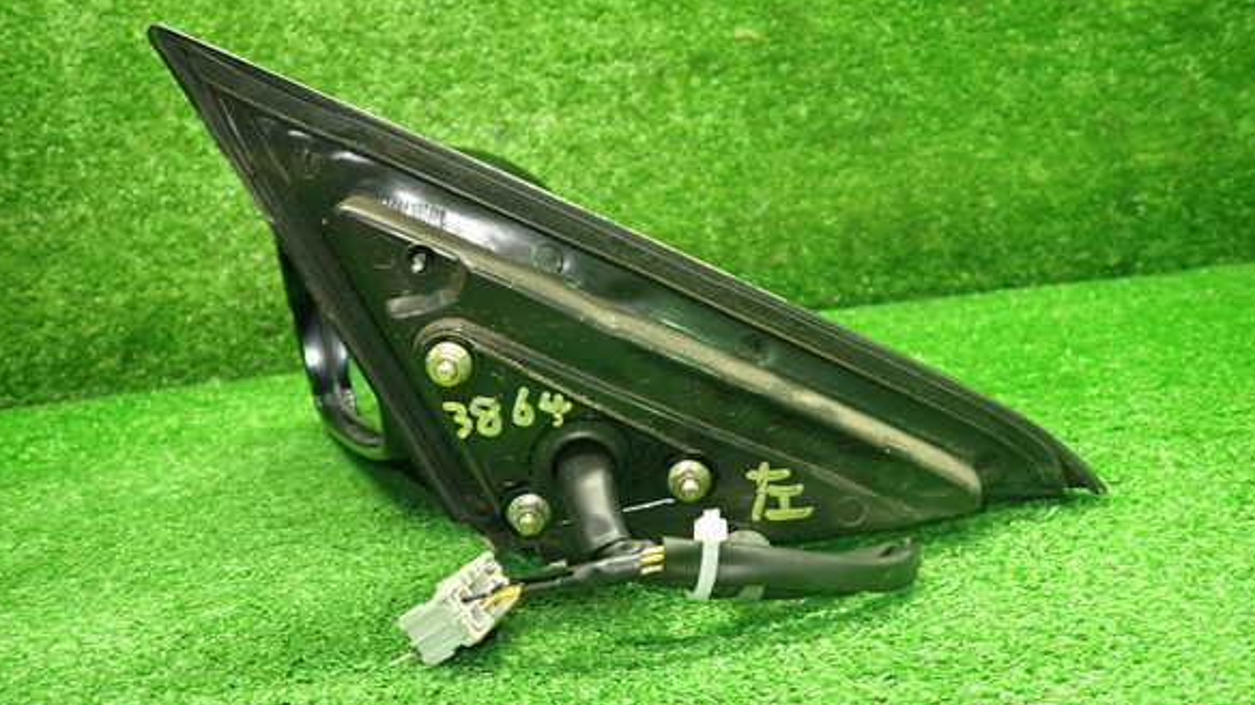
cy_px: 327
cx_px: 623
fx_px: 931
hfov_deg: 67.9
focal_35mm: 28
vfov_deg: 41.4
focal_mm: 4.5
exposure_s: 1/30
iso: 320
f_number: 2
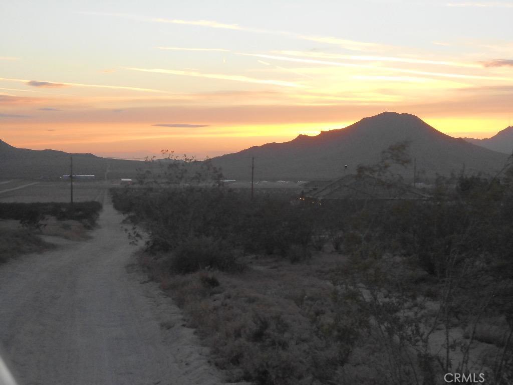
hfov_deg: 25.7
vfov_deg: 19.4
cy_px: 192
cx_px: 256
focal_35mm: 76
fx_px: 1126
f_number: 5.8
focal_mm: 13.5
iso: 160
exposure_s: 1/60
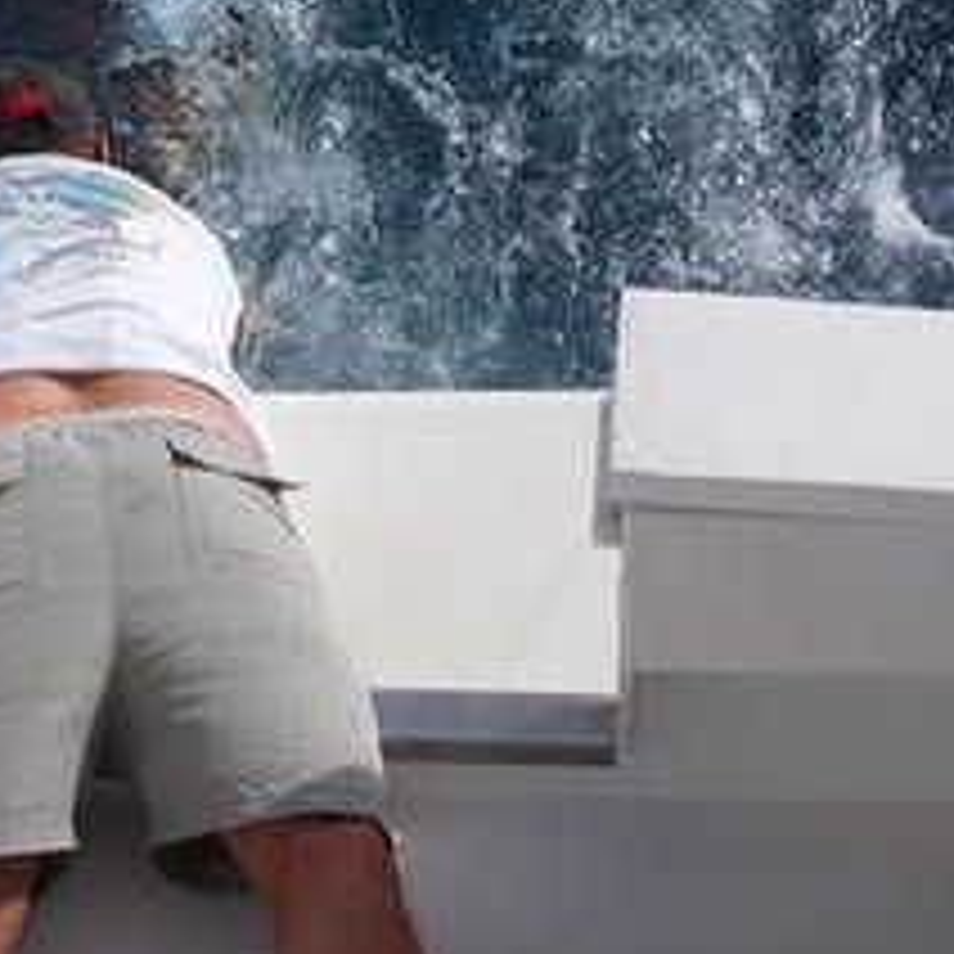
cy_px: 27
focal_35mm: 113
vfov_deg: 15.2
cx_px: 288
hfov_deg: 15.4
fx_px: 3523
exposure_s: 1/1250
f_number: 3.3
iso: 80
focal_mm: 6.1
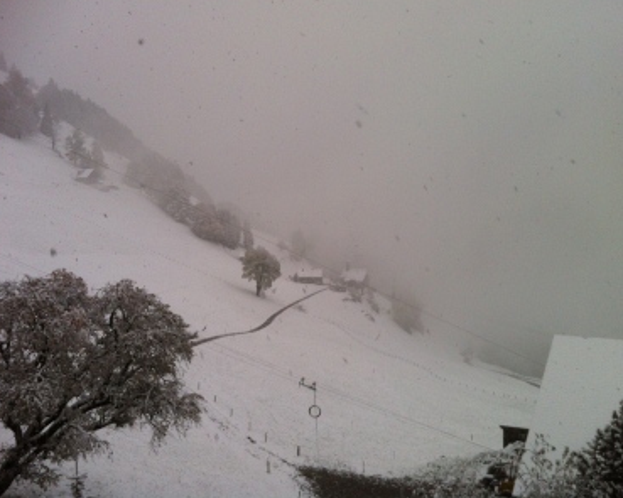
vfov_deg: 40.1
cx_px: 312
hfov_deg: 49.1
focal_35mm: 37
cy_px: 248
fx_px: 682
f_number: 2.8
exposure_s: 1/267
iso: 80
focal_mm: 3.85
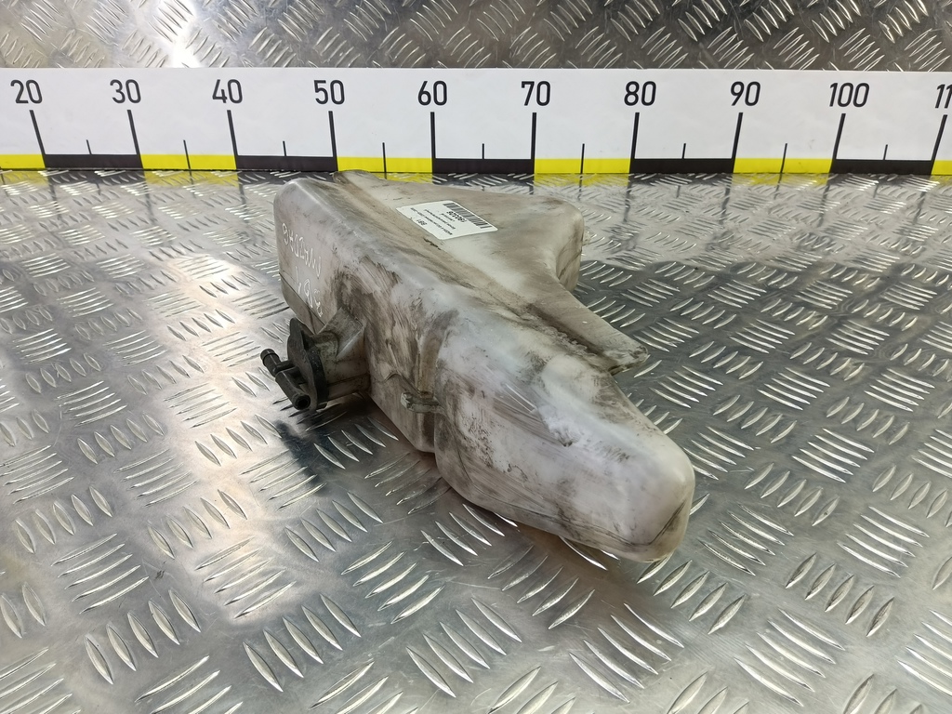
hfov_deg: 73.9
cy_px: 357
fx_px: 633
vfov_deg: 58.9
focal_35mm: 23
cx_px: 476
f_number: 1.6
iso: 108
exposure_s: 1/50
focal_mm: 4.11
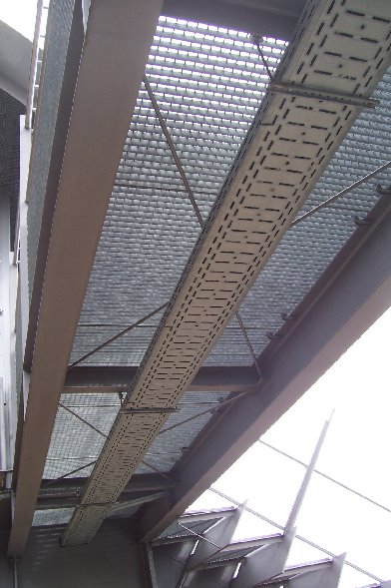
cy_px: 294
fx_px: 555
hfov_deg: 38.8
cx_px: 196
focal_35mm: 34
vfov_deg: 55.8
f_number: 2.7
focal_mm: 5.6
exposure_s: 1/180
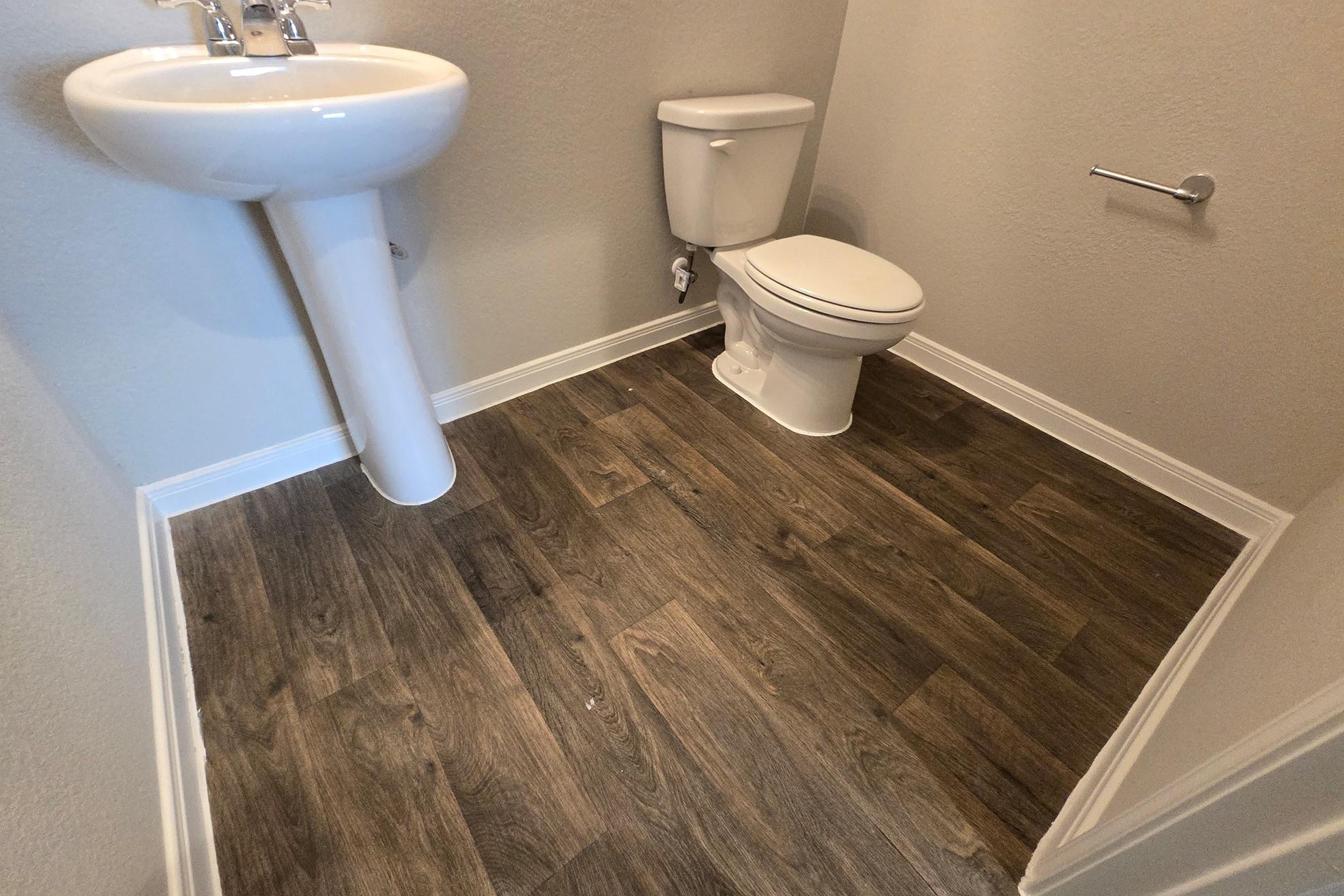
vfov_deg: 81.2
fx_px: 523
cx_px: 653
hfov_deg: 104.2
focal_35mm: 14
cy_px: 437
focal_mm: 2.2
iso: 640
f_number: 2.2
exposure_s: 1/60
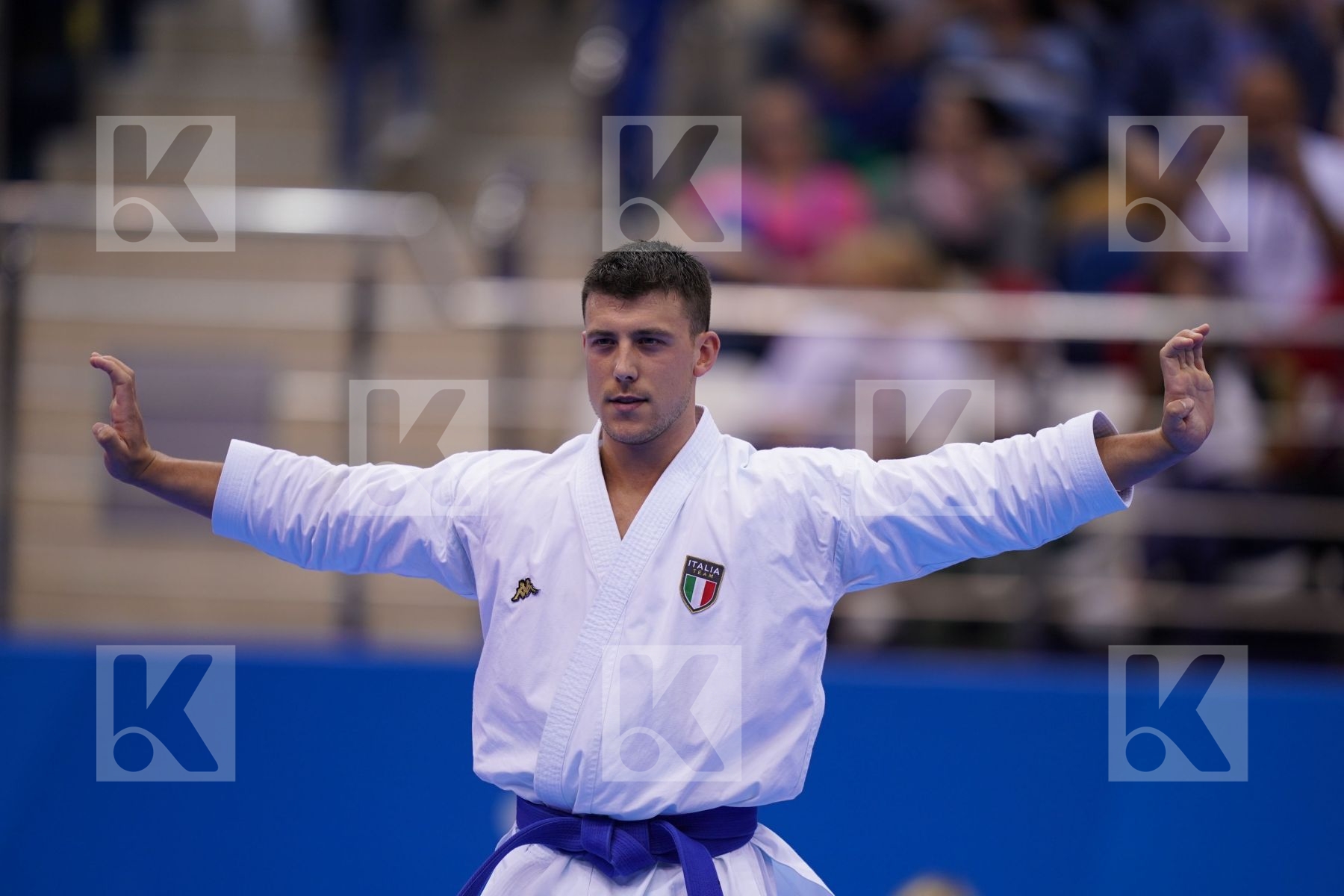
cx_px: 672
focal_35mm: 400
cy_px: 448
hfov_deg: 5.2
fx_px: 14932
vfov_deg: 3.4
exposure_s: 1/500
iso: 500
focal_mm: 400
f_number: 2.8
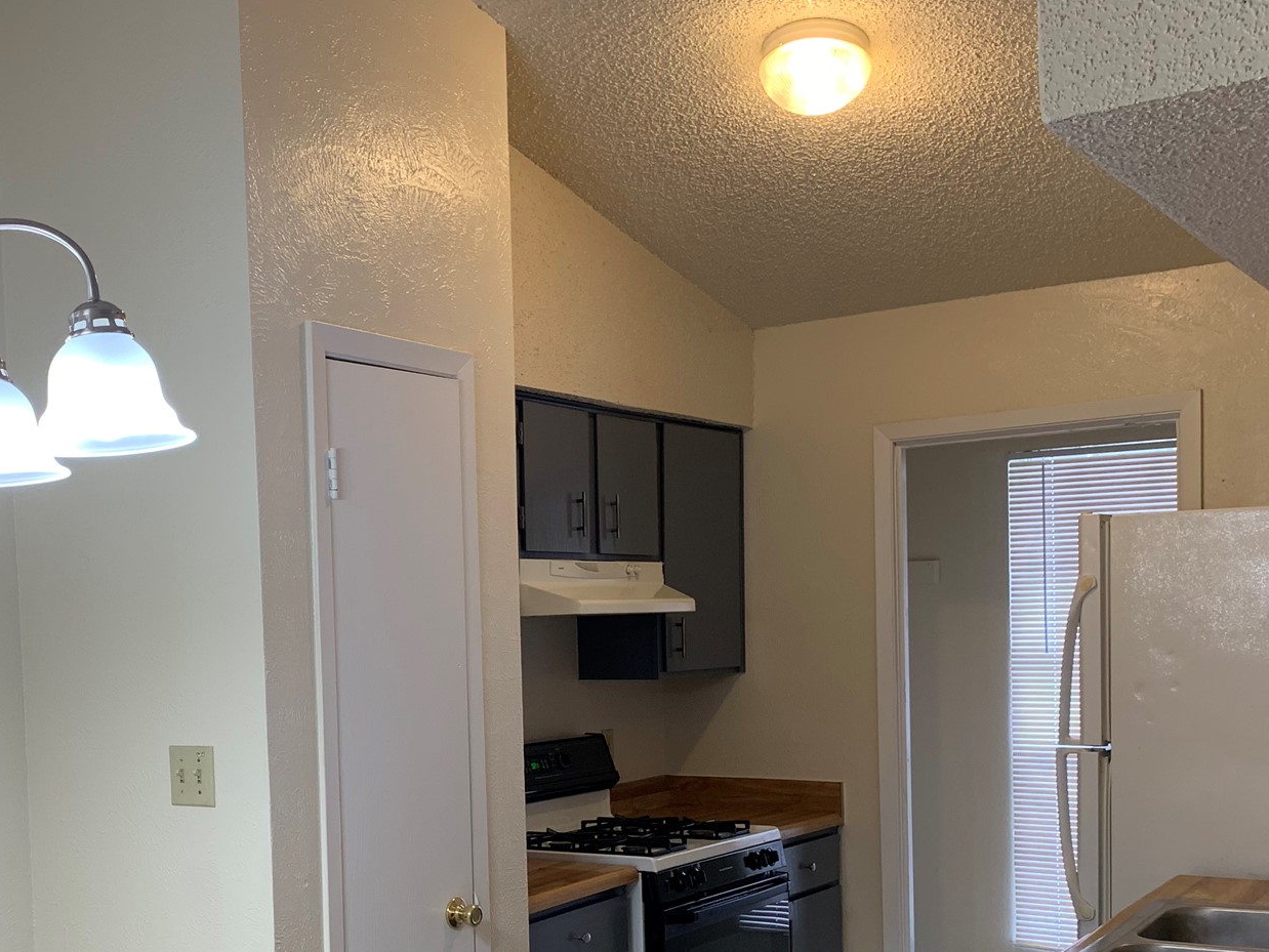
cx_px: 456
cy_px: 729
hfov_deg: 43.4
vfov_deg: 32.9
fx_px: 1577
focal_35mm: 43
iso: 64
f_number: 1.8
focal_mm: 4.25
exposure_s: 1/60
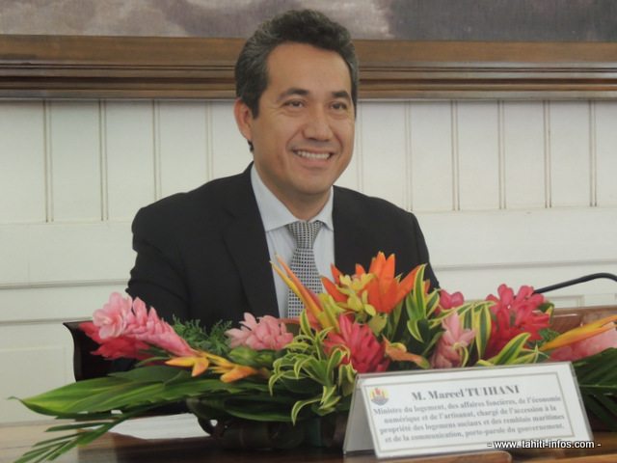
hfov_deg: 14.6
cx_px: 308
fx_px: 2406
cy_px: 232
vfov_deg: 11.0
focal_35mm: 135
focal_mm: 24
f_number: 4.3
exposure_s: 1/13
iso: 800
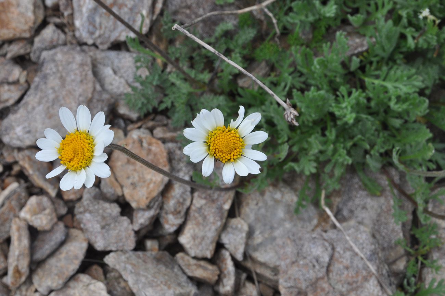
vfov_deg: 12.1
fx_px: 1389
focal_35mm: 112
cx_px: 222
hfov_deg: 18.2
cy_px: 148
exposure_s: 1/125
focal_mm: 75
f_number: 16
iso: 400
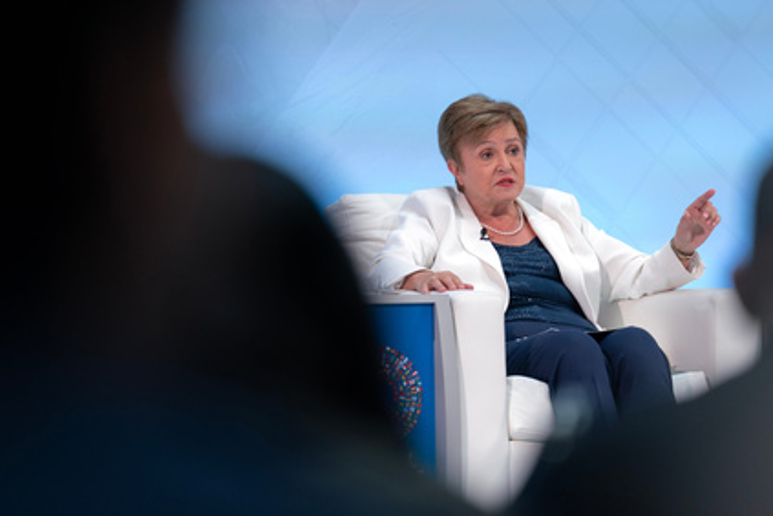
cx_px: 457
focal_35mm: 242
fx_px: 5196
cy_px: 288
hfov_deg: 8.5
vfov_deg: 5.7
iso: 400
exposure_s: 1/500
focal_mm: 200
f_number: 2.8
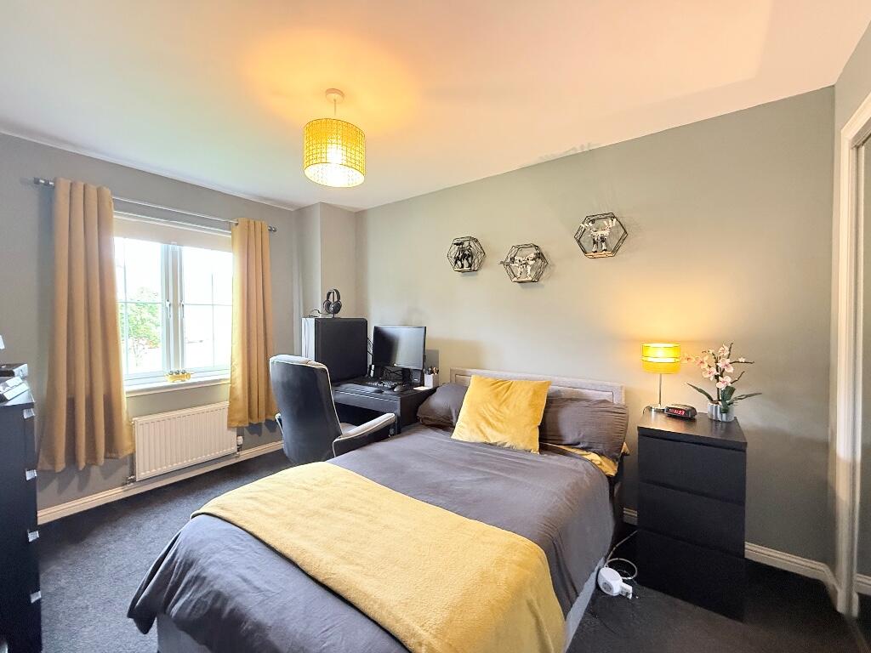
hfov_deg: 102.1
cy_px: 326
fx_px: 352
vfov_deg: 85.7
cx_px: 436
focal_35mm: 14
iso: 500
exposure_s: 1/50
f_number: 2.2
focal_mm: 2.22
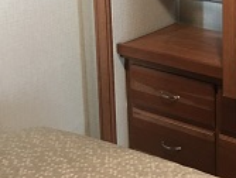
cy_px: -22
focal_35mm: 70
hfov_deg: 25.9
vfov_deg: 20.1
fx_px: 478
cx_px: 252
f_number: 2.2
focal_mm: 4.15
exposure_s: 1/4
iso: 100
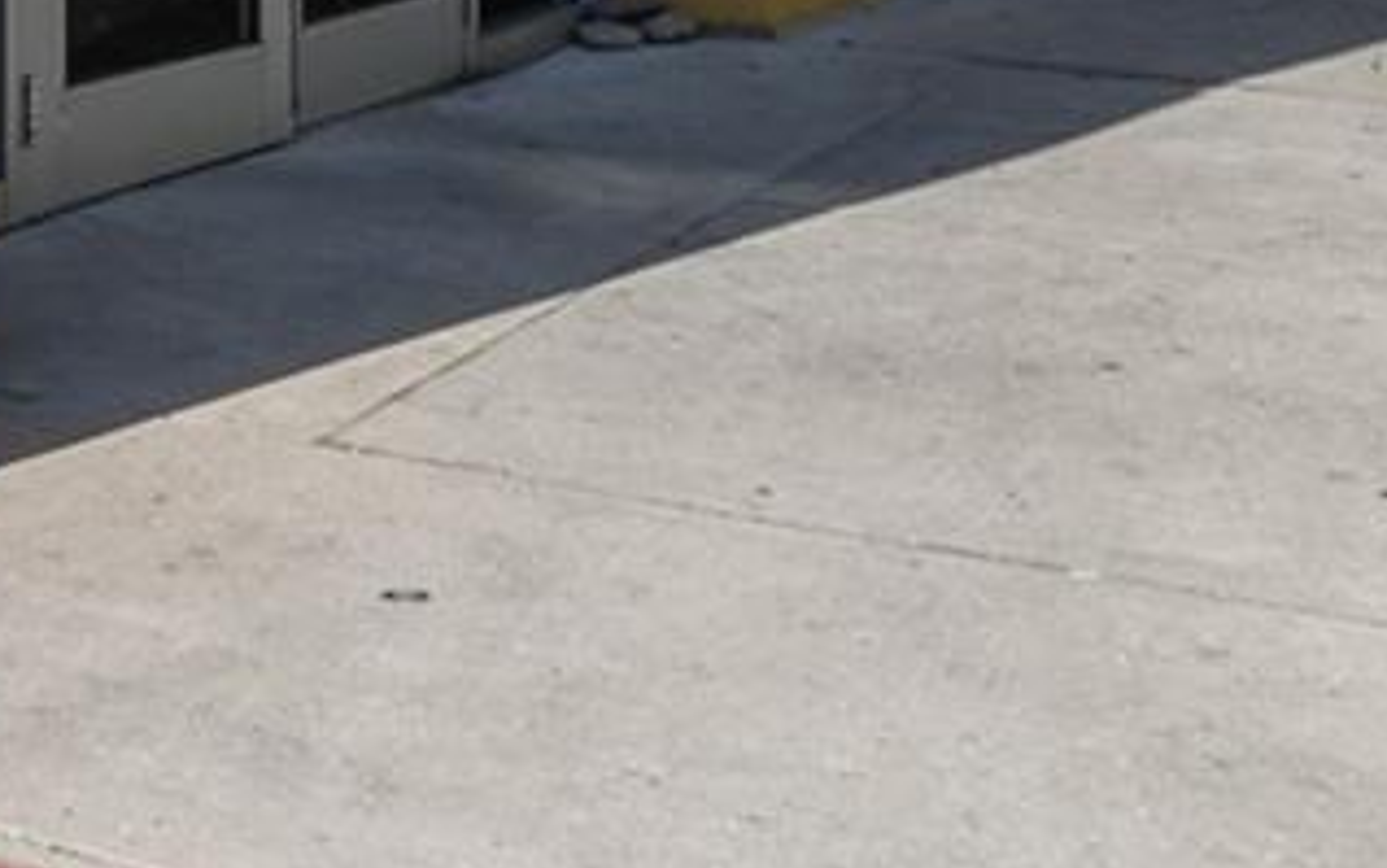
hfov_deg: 26.2
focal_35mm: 77
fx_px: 2912
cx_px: 218
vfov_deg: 15.4
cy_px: -497
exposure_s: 1/200
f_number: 7.1
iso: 100
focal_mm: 10
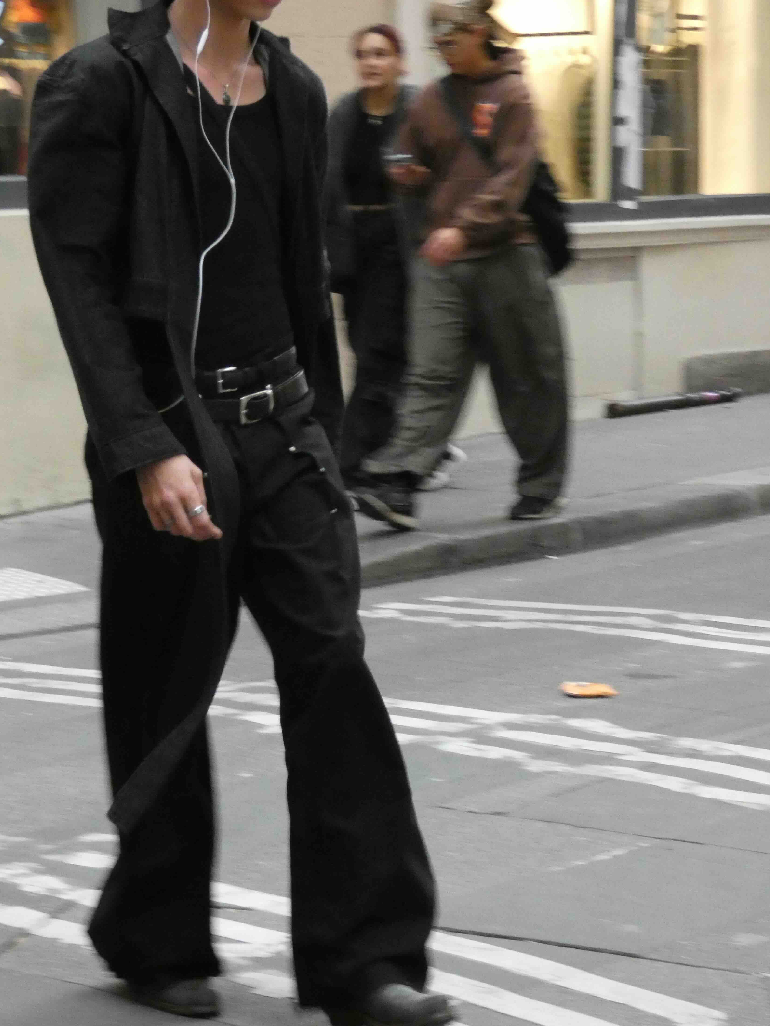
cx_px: 351
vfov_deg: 16.1
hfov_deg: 12.1
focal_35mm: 122
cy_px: 523
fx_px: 3618
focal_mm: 19.7
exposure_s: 1/80
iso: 1600
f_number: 5
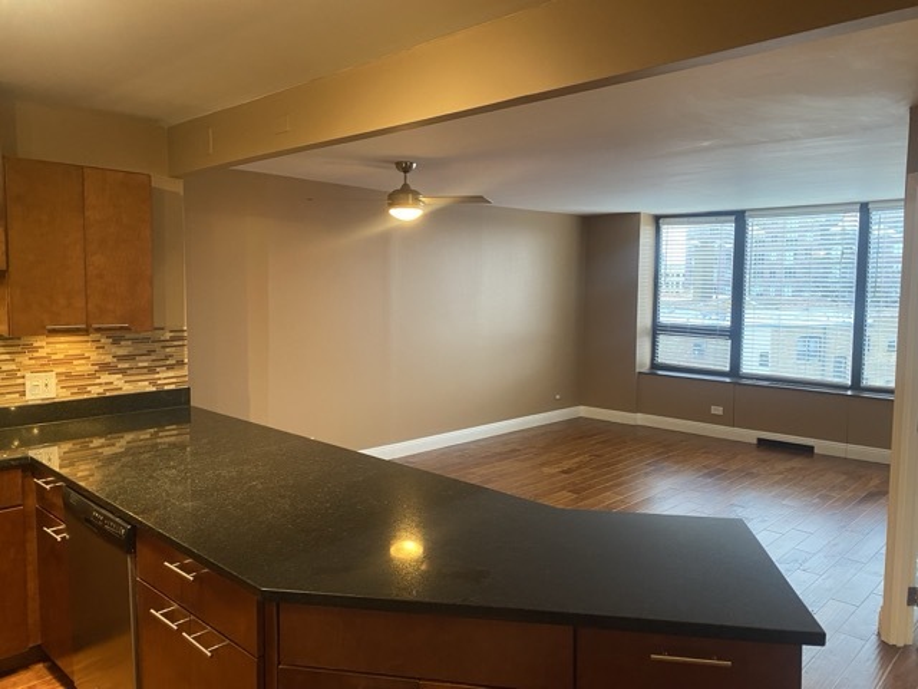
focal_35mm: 26
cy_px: 344
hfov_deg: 67.3
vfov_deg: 53.1
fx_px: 690
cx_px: 459
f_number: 1.8
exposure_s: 1/60
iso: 320
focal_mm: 4.25
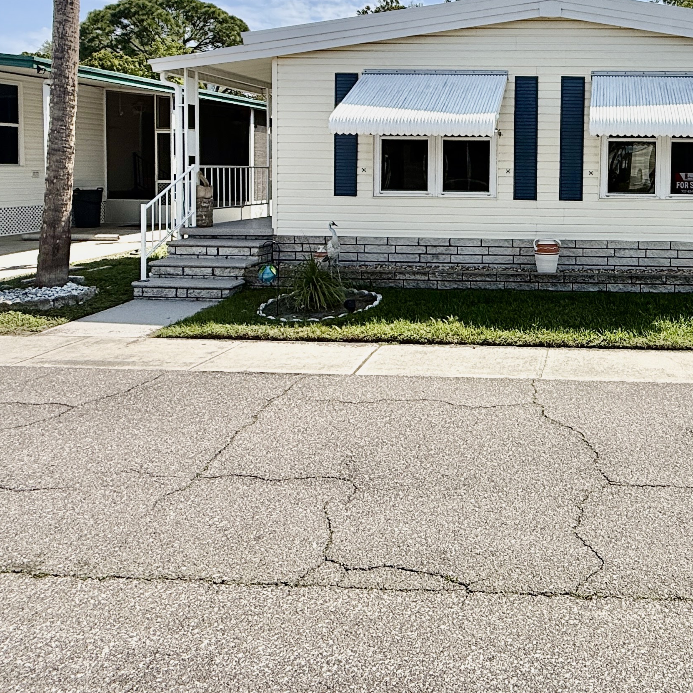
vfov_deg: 52.2
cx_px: 578
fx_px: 679
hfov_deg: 50.0
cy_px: 194
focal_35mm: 30
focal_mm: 2.22
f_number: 2.2
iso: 50
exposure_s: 1/2506
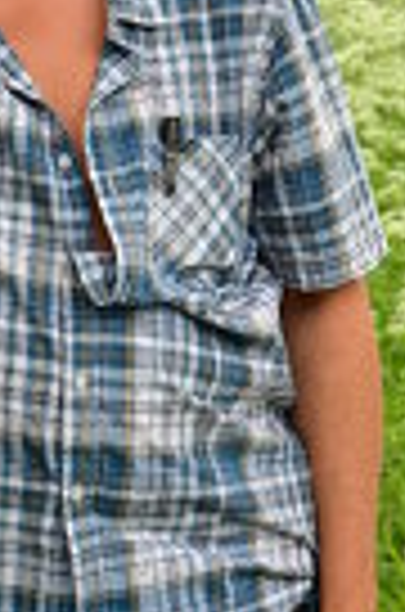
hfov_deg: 7.0
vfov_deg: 10.5
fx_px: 3298
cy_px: -27
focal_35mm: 194
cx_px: 2
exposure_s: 1/160
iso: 320
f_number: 5.6
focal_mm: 45
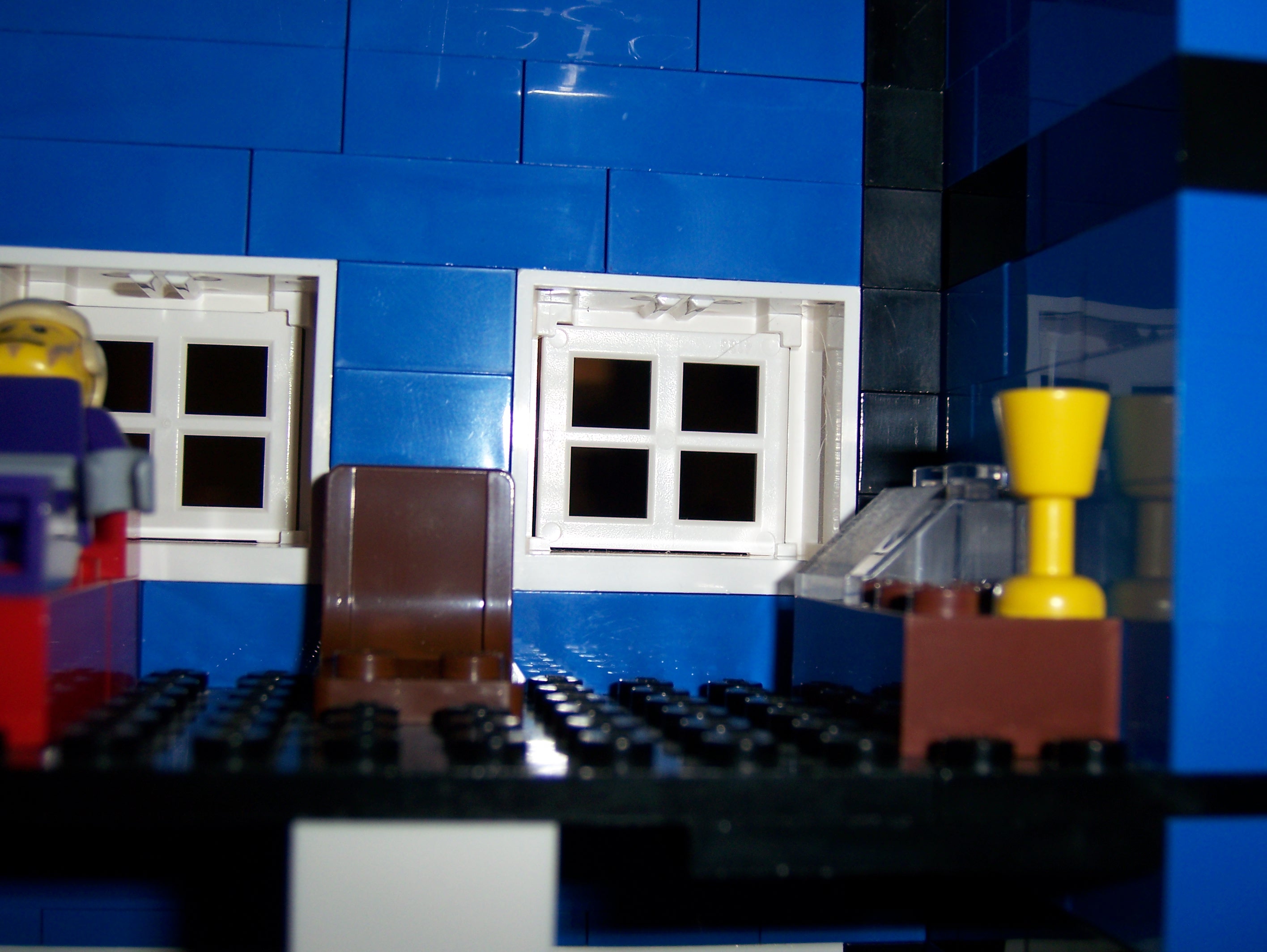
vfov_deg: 32.2
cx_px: 634
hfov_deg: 42.0
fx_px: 1648
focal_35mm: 45
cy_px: 476
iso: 80
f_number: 3.1
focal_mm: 7.5
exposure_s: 1/60
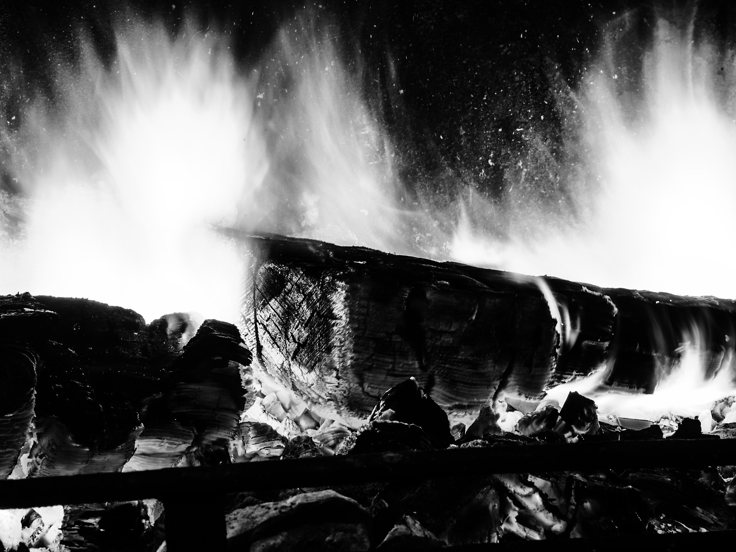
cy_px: 302
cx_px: 312
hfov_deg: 25.3
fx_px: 1637
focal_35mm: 77
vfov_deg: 19.1
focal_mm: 65
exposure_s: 30
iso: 50
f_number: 25
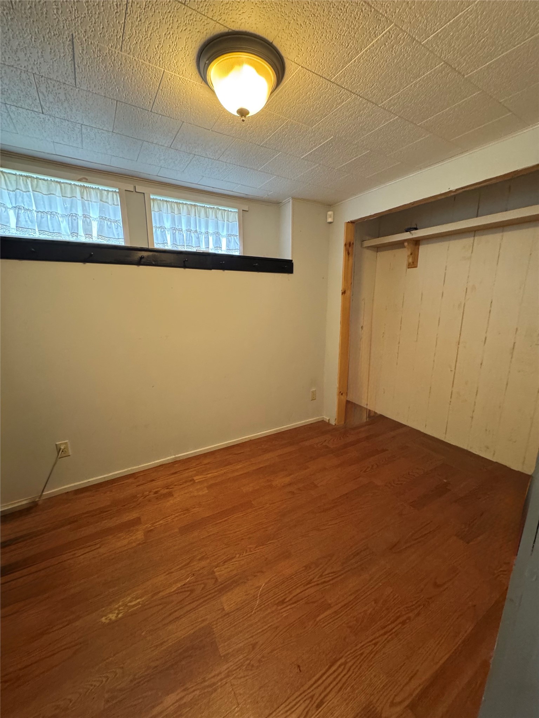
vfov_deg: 102.1
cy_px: 359
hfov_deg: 85.7
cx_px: 270
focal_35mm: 14
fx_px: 291
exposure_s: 1/60
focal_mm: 2.22
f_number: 2.2
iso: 400
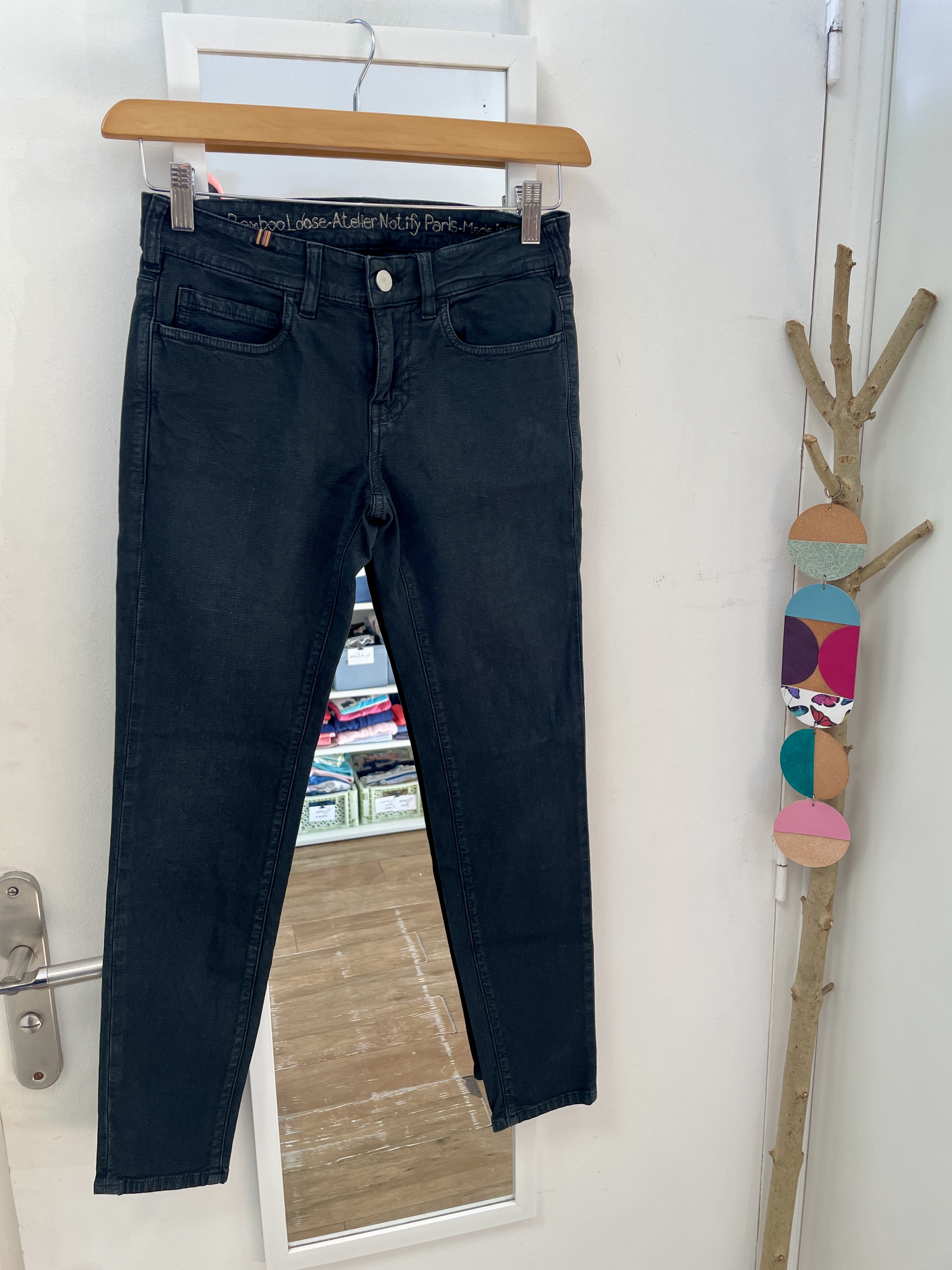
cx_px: 476
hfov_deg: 53.1
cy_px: 635
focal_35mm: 26
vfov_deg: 67.3
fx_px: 953
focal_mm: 4.2
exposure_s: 1/100
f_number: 1.6
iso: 50
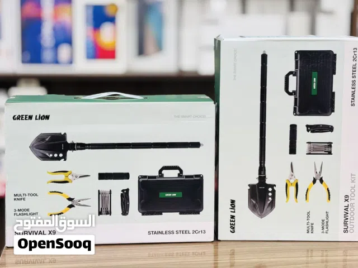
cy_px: 134
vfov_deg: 28.0
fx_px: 538
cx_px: 179
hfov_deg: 36.8
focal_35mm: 52
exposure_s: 1/50
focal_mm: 5.96
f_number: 1.6
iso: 32
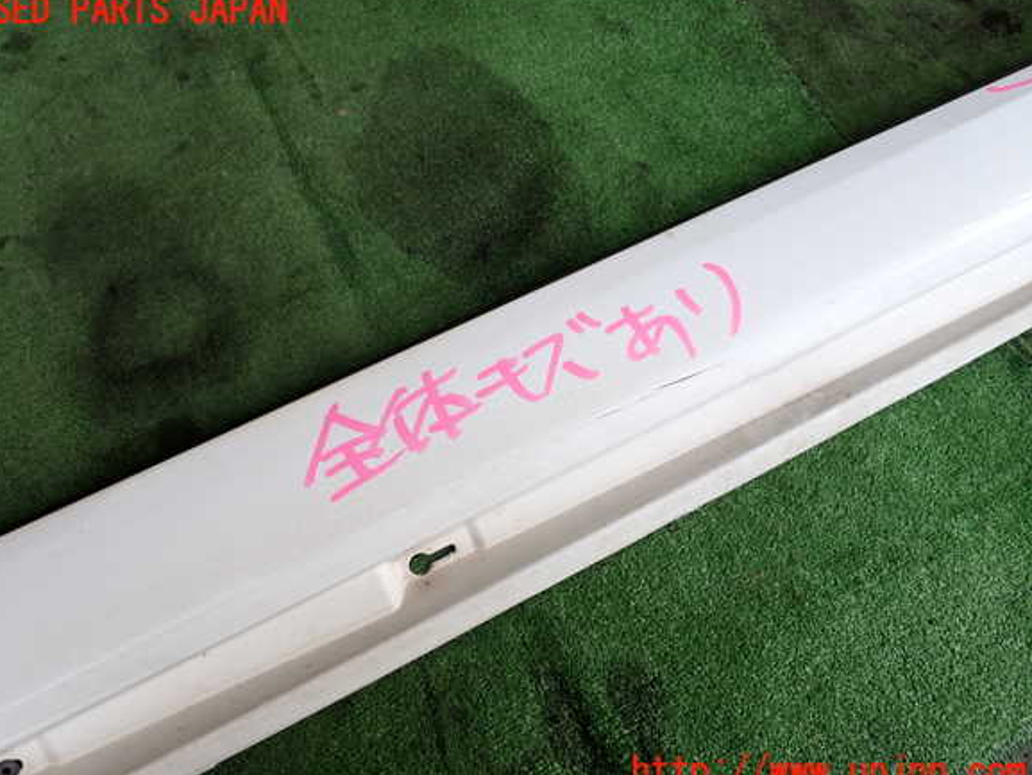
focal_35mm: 26
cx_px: 499
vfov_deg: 53.1
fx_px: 775
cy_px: 392
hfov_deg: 67.3
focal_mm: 4.5
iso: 100
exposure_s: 1/250
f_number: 2.8
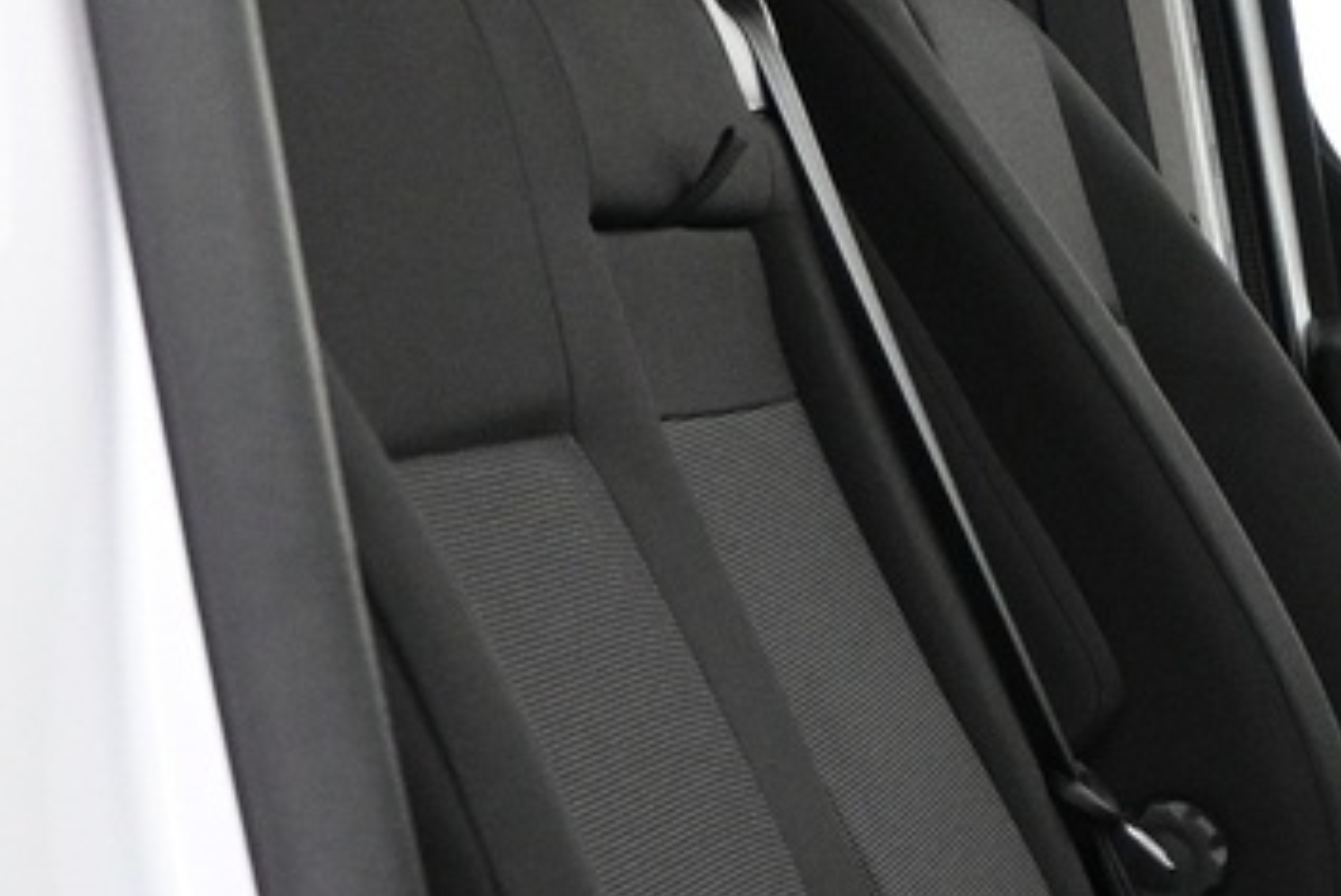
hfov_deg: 16.1
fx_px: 4101
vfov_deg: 12.4
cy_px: 676
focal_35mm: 110
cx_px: 2310
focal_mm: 16
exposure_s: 1/30
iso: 1600
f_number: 3.5
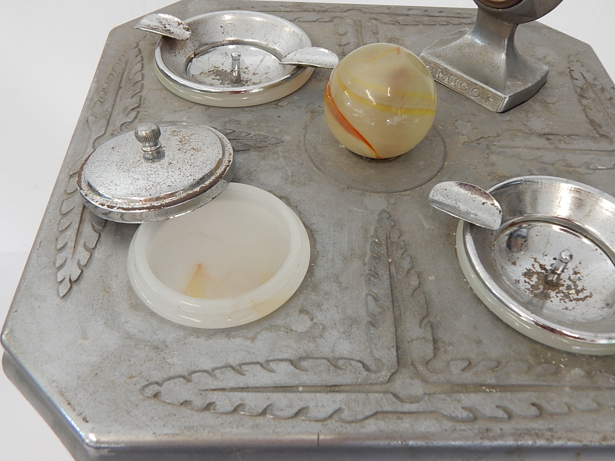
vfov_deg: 41.8
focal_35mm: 34
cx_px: 308
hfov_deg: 54.0
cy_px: 230
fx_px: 604
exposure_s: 1/30
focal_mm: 6.1
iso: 160
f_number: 3.3
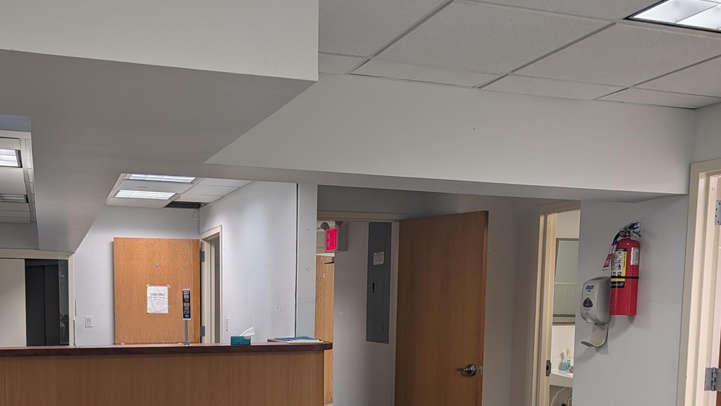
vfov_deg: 30.2
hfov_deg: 52.3
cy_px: 346
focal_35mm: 38
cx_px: 273
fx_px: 727
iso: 37
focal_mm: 6.9
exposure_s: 1/60
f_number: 1.68
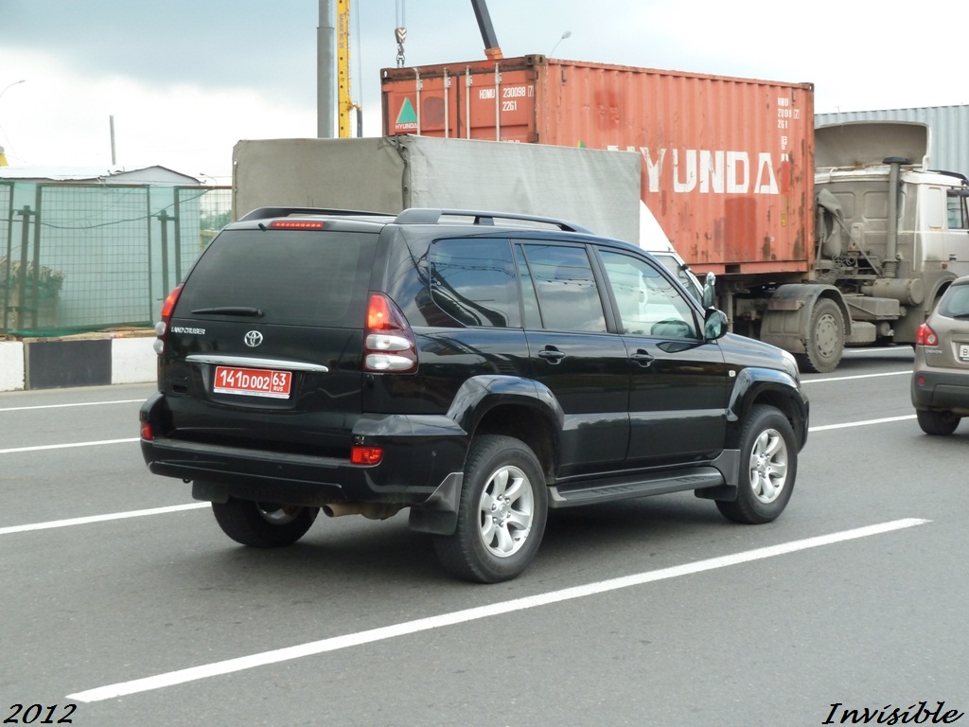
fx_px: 1876
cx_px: 484
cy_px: 364
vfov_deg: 21.9
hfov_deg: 29.0
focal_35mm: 67
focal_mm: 11
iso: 160
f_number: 4.1
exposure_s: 1/250
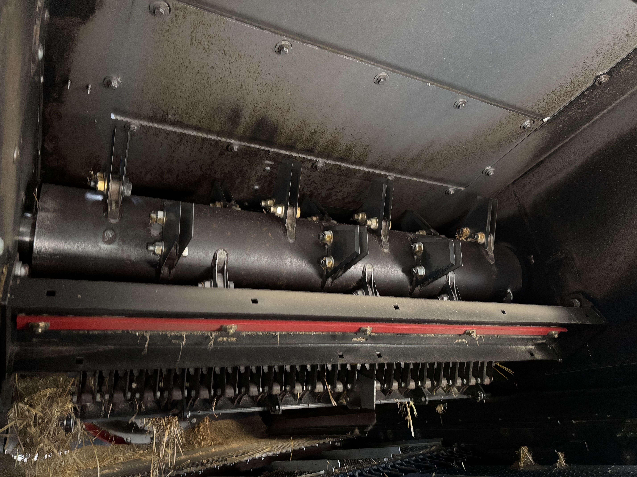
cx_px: 318
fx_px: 478
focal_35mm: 26
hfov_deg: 67.3
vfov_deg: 53.1
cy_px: 238
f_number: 1.6
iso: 1000
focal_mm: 5.96
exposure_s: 1/28
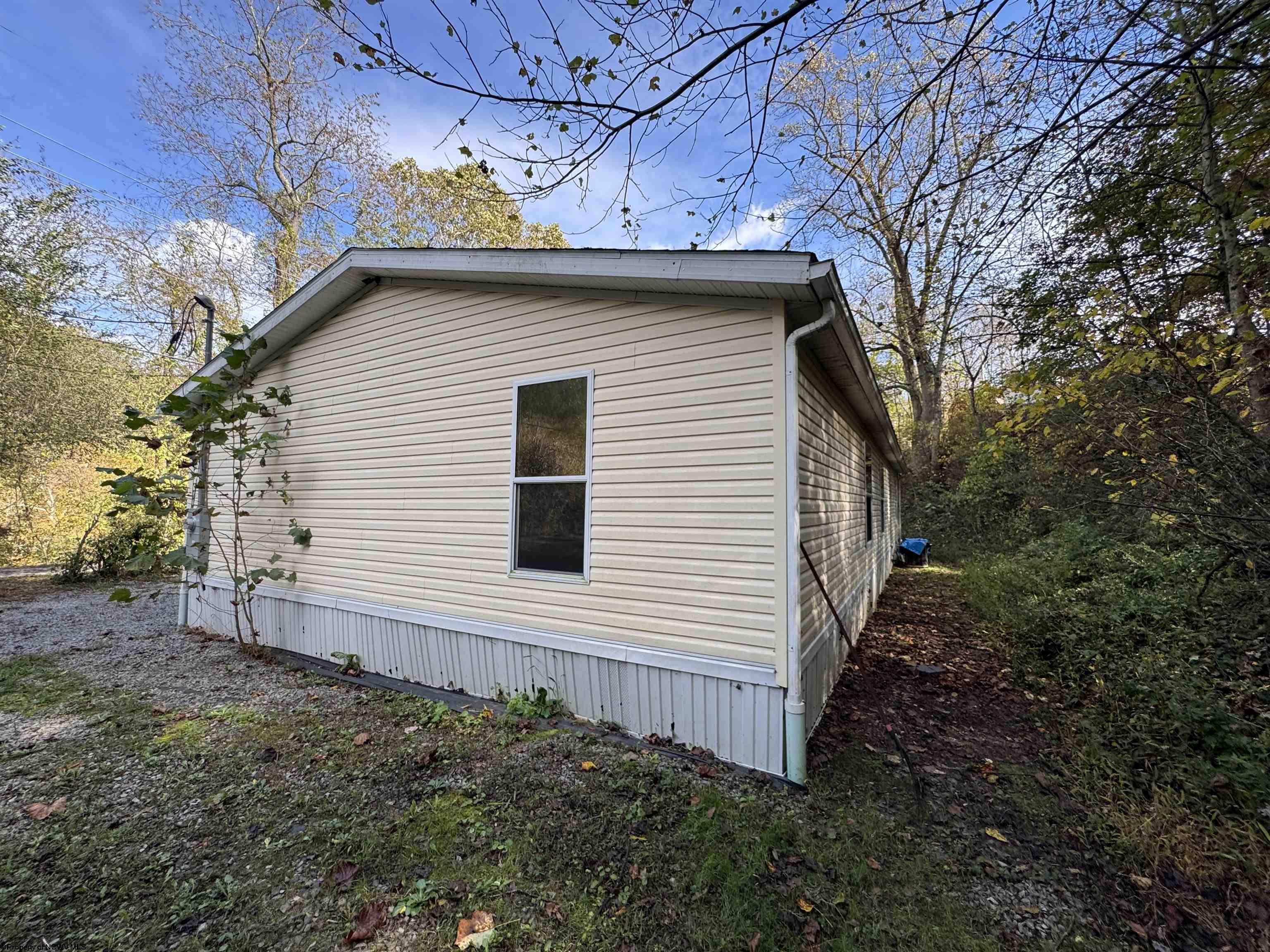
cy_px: 476
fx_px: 514
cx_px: 635
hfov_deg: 102.1
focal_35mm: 14
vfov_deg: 85.7
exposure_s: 1/298
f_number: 2.2
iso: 40
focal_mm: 2.22
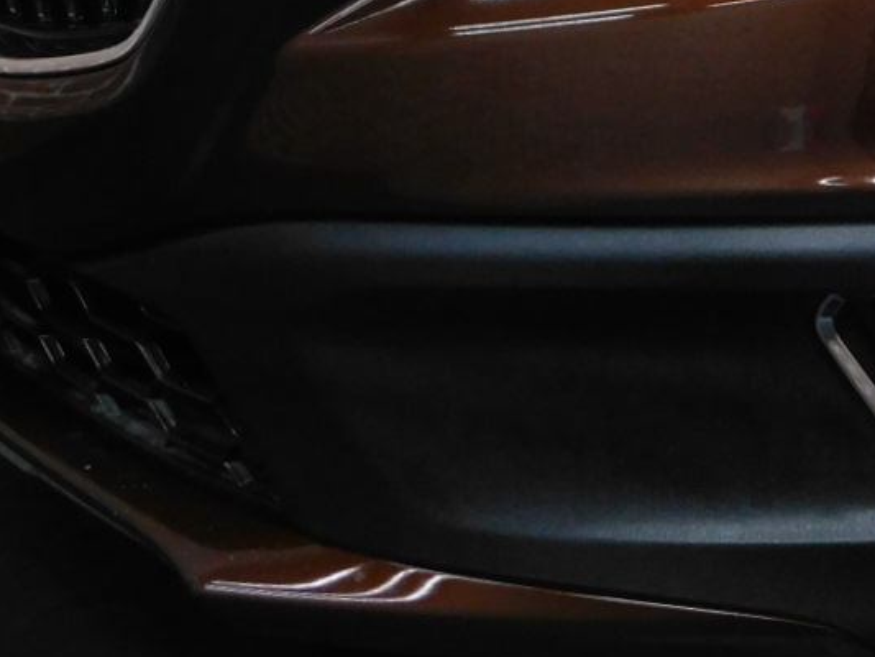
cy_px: -44
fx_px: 1745
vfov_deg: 20.4
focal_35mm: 69
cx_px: 890
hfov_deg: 26.5
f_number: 3
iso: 320
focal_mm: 4
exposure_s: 1/30
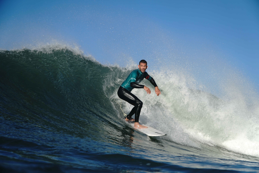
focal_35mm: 76
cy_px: 86
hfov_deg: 26.5
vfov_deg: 17.8
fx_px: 550
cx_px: 130
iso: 100
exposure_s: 1/1000
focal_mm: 51
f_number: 5
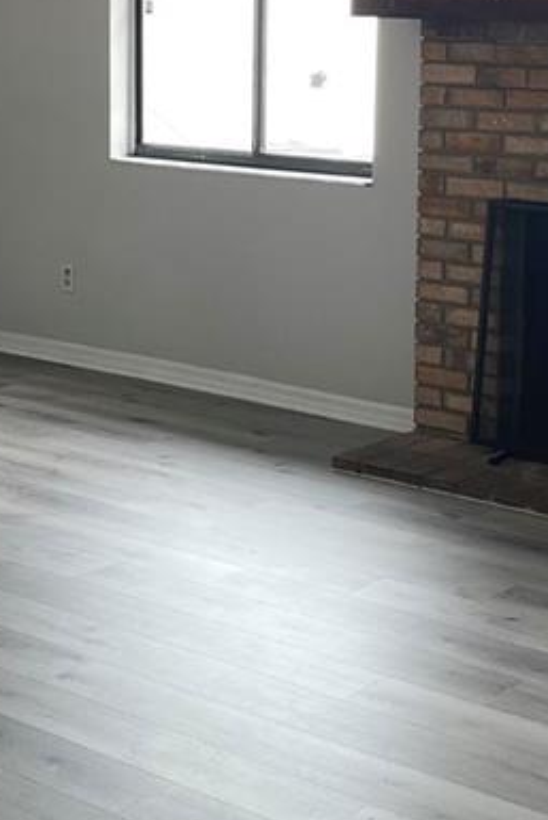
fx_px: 1848
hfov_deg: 16.7
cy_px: 258
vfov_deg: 24.9
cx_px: 75
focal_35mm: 81
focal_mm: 5.1
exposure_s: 1/121
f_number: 1.6
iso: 64
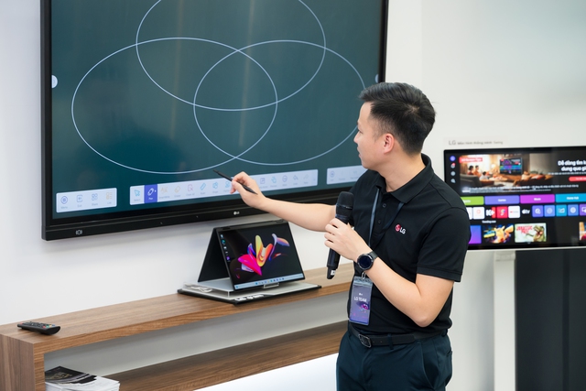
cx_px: 293
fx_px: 1009
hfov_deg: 32.4
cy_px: 196
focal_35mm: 62
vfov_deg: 21.9
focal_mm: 62
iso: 1000
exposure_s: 1/160
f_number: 3.5
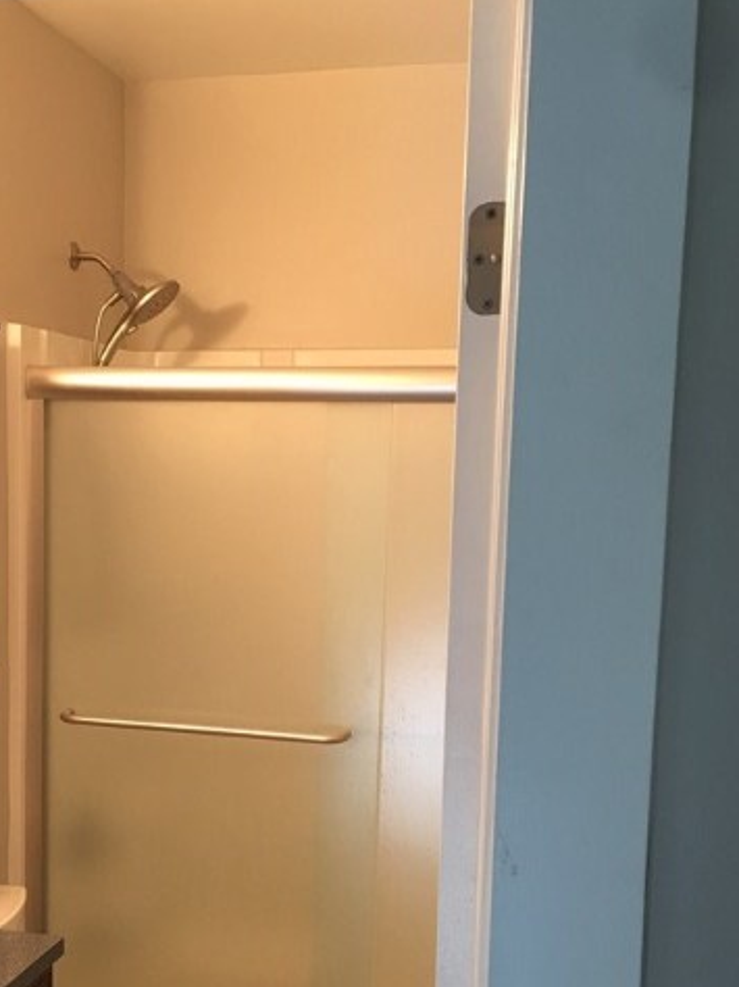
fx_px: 1339
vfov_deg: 40.0
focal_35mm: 47
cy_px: 658
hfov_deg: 30.5
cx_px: 210
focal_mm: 4.15
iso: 40
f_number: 2.2
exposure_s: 1/17
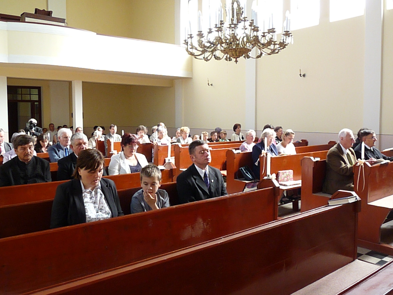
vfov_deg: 42.9
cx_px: 196
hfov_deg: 55.4
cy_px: 148
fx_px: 375
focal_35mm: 33
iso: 800
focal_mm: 5.9
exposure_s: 1/100
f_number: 4
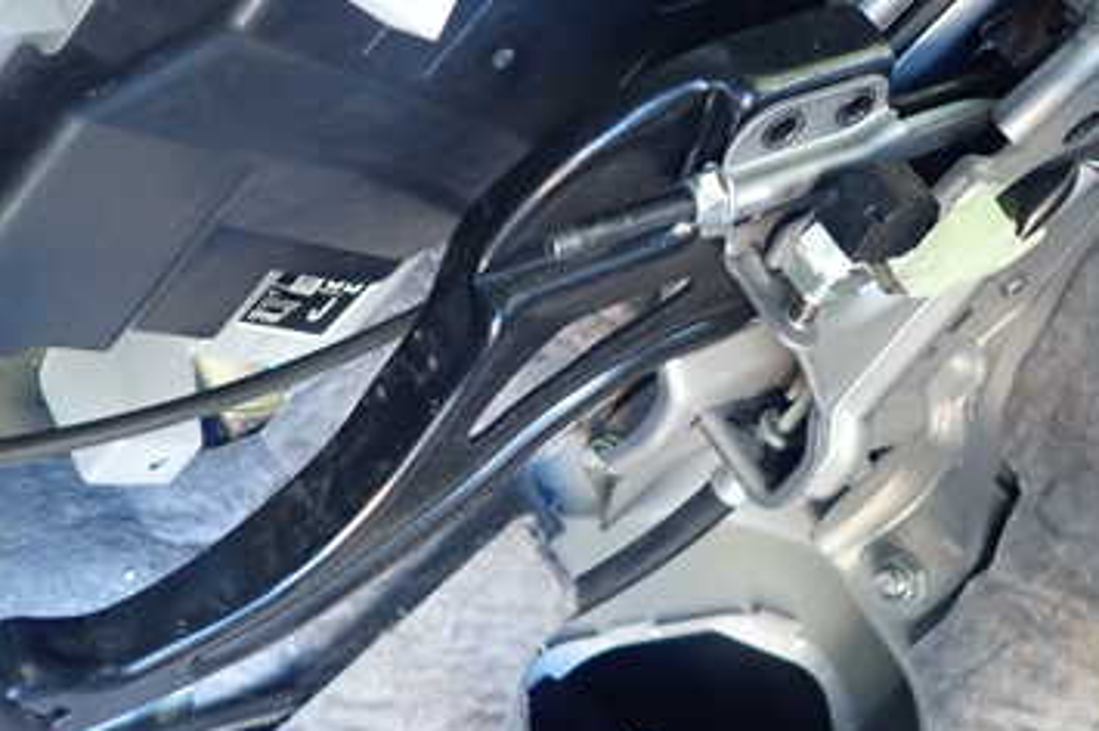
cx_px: 628
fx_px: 1342
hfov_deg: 44.4
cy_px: 276
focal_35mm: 44
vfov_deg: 30.3
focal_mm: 4.5
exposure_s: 1/30
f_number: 2
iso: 400
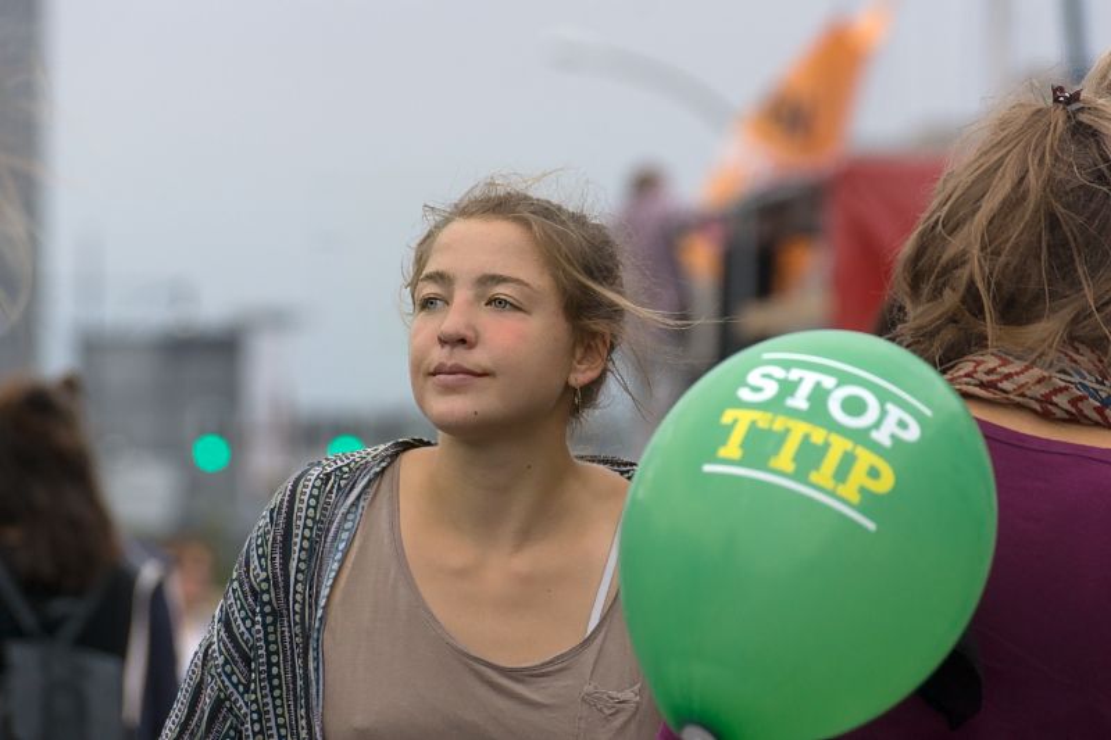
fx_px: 9256
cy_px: 370
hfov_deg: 6.9
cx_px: 556
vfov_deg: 4.6
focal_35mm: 300
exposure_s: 1/500
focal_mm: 200
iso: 400
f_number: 6.7
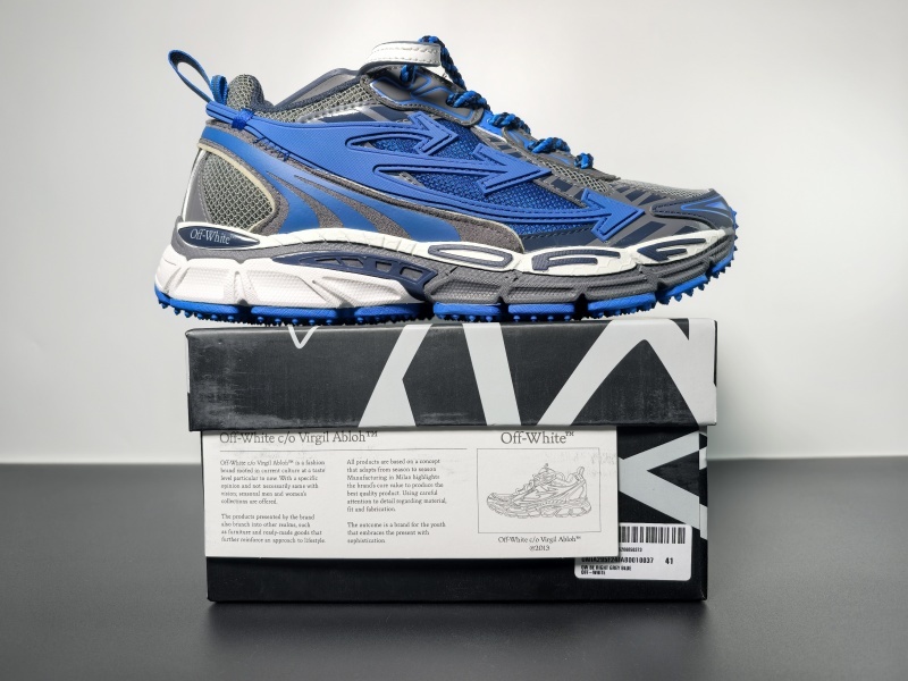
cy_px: 340
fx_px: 708
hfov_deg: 65.3
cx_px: 454
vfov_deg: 51.4
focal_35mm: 27
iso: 50
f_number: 2
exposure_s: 1/366
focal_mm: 6.98
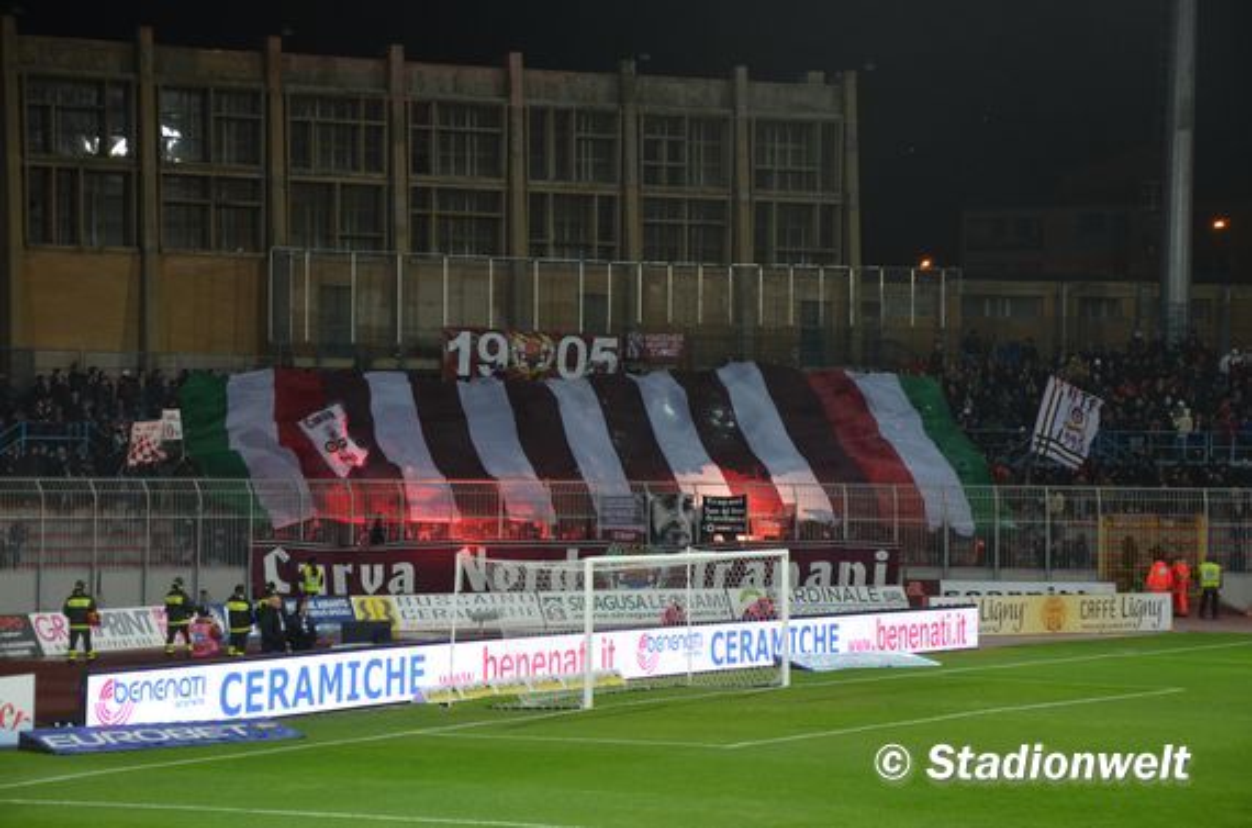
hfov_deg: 20.7
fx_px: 3434
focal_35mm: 99
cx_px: 626
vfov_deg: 13.7
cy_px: 414
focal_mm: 66
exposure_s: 1/60
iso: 640
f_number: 5.3
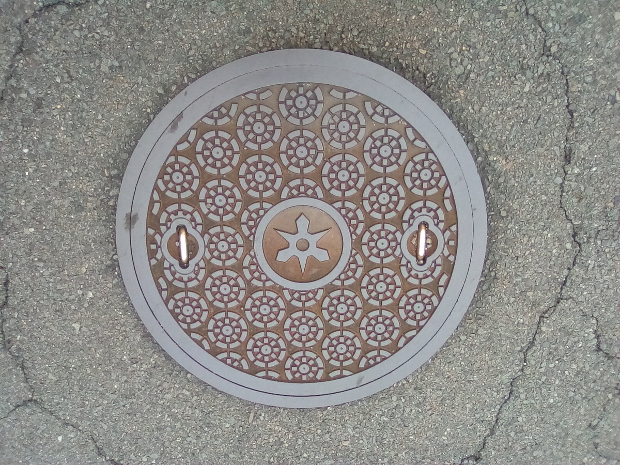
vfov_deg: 49.7
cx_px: 310
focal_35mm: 28
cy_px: 232
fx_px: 502
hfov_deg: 63.4
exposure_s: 1/212
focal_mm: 2.27
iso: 100
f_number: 2.2
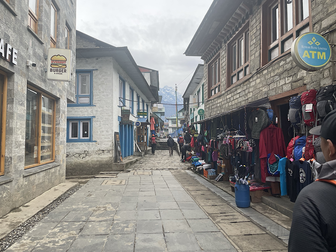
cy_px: 126
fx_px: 252
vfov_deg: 53.1
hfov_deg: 67.3
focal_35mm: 26
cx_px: 168
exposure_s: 1/333
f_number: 1.6
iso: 32
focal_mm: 4.2
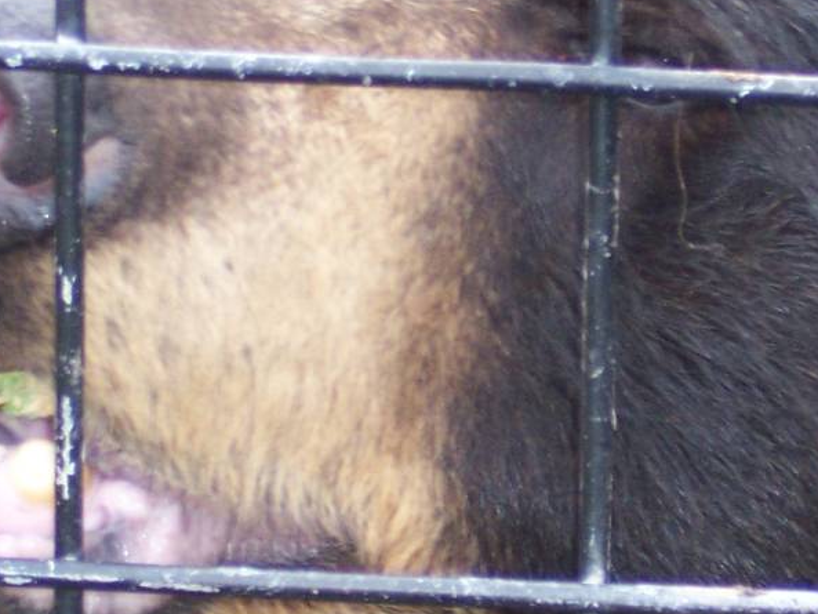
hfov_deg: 5.6
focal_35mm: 356
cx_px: 479
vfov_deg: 4.2
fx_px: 8414
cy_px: 418
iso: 140
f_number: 4.8
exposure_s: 1/125
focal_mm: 22
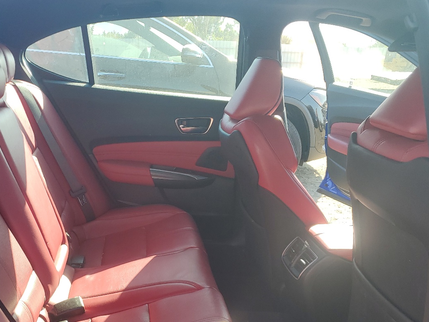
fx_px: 496
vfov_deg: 35.4
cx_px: 159
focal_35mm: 40
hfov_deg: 46.4
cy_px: 230
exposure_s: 1/357
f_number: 1.5
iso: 50
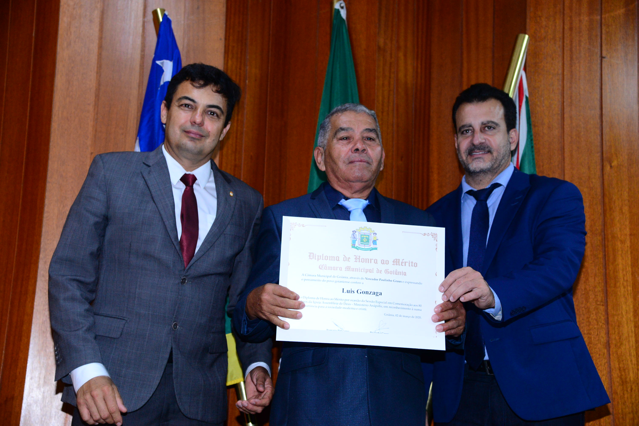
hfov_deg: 36.2
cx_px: 320
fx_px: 977
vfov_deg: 24.6
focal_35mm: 55
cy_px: 213
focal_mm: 55
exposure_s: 1/125
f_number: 4.5
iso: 2500
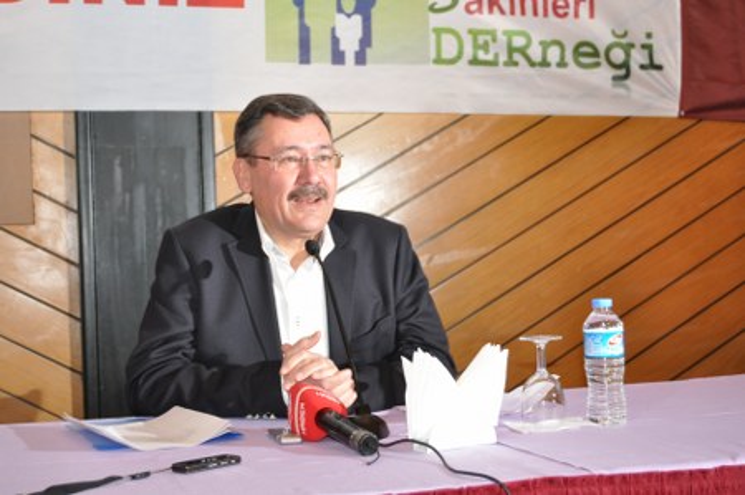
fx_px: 1178
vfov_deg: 23.7
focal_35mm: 57
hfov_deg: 35.1
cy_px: 248
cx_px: 372
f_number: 4.8
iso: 800
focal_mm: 38
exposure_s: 1/60
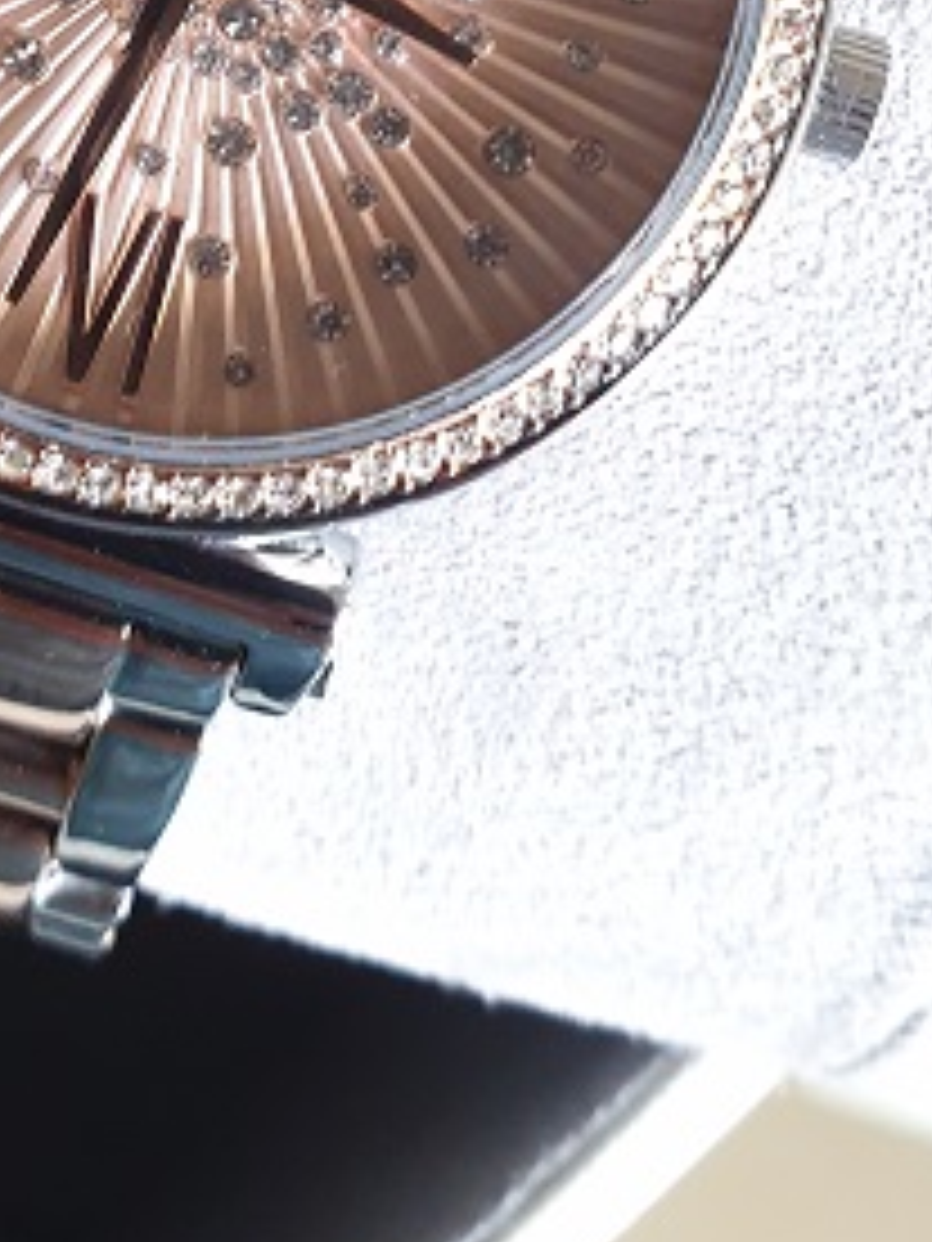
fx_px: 2477
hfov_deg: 21.1
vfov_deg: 26.3
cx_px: 189
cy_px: -74
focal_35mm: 69
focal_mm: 4.3
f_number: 2.4
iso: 320
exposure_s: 1/24
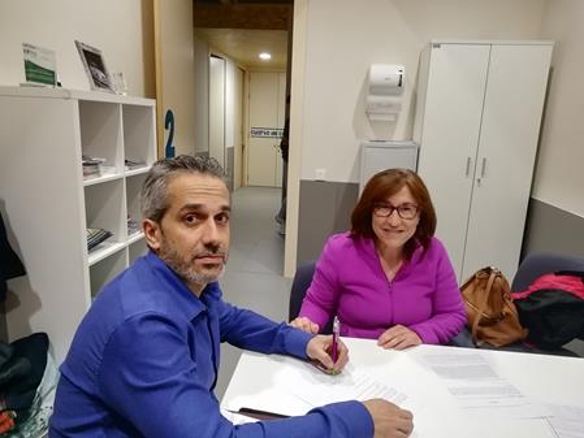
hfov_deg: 67.3
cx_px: 292
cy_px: 219
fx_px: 439
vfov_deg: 53.1
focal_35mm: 26
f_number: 2.2
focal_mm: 3.21
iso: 200
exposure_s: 1/33.3
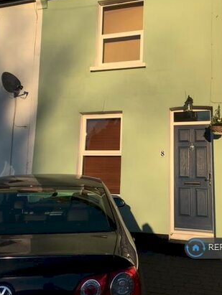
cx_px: 128
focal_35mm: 37
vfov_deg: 50.0
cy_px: 134
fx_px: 316
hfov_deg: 38.6
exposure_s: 1/1923
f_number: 2.2
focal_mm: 4.15
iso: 25
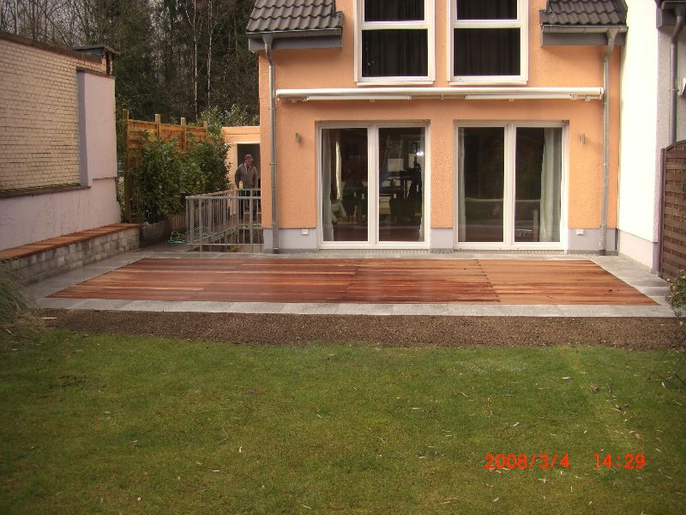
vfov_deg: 37.7
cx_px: 343
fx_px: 753
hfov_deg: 49.0
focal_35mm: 38
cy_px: 258
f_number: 3.4
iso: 64
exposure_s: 1/200
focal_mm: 6.3
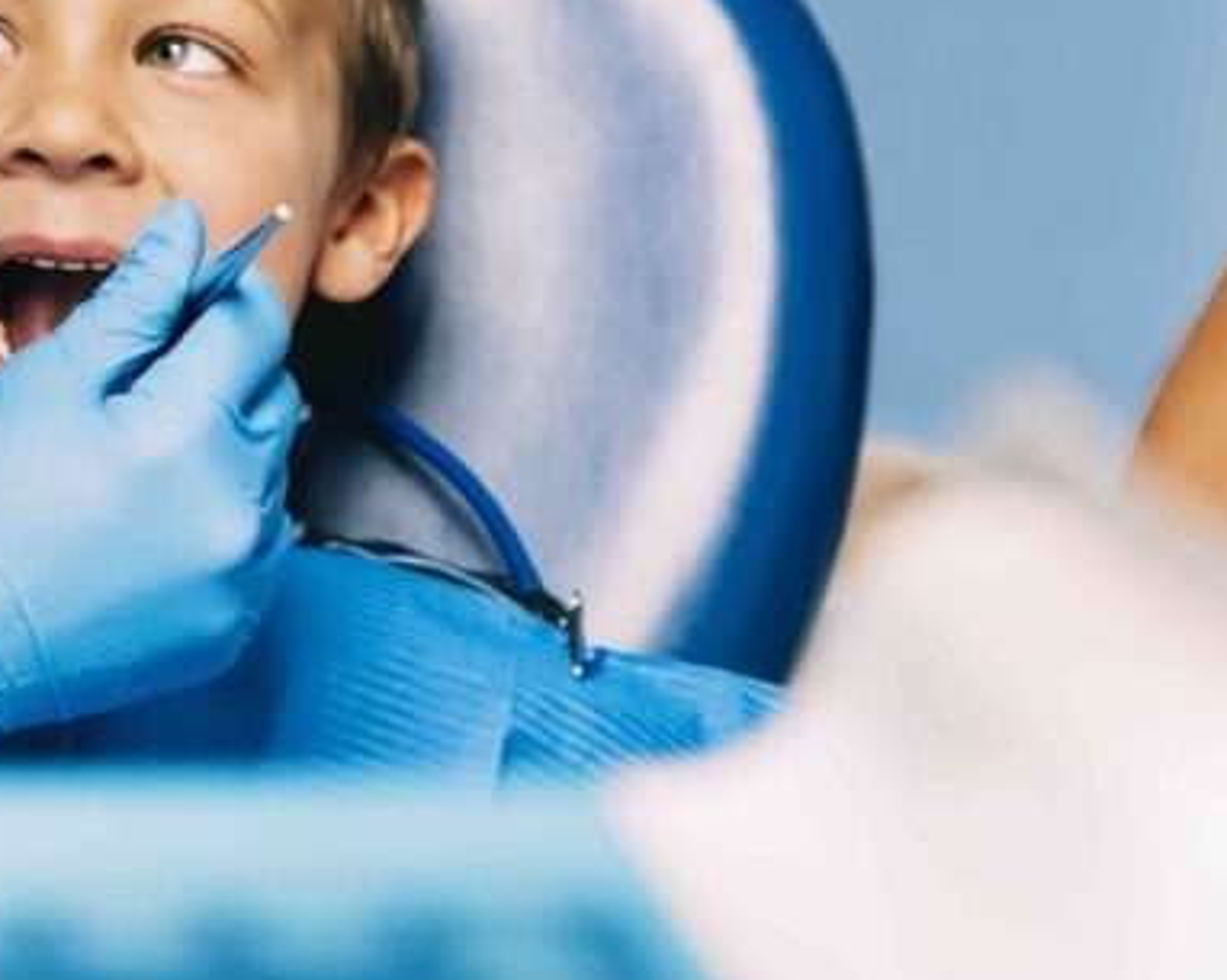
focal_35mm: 126
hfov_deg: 15.1
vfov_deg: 12.2
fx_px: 4572
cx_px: 157
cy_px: 167
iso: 640
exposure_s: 1/125
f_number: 3.5
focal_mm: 50
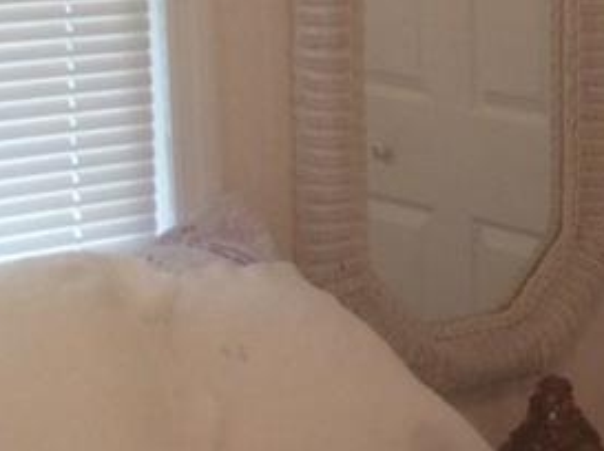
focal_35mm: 120
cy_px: 133
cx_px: 845
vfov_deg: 12.3
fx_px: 2091
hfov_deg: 15.4
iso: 50
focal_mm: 3.3
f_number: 2.4
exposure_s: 1/24
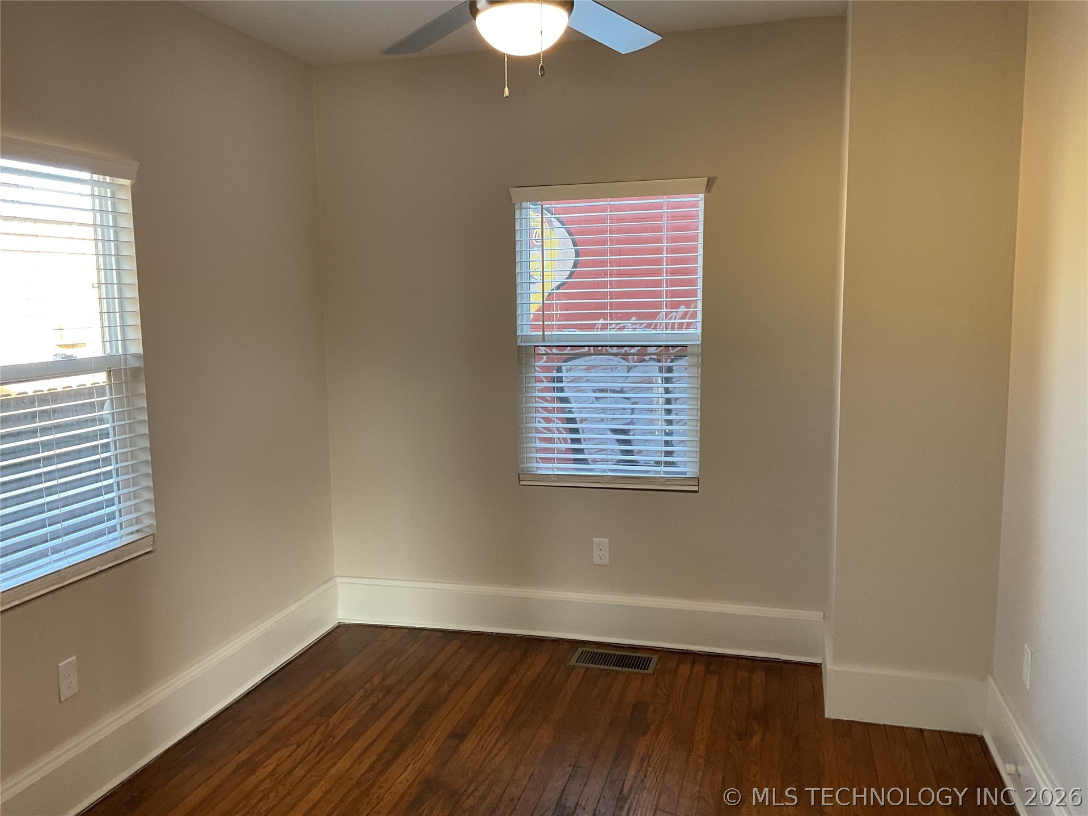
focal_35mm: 29
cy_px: 408
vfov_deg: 48.2
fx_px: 911
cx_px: 544
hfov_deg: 61.7
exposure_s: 1/60
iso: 80
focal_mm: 3
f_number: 1.8
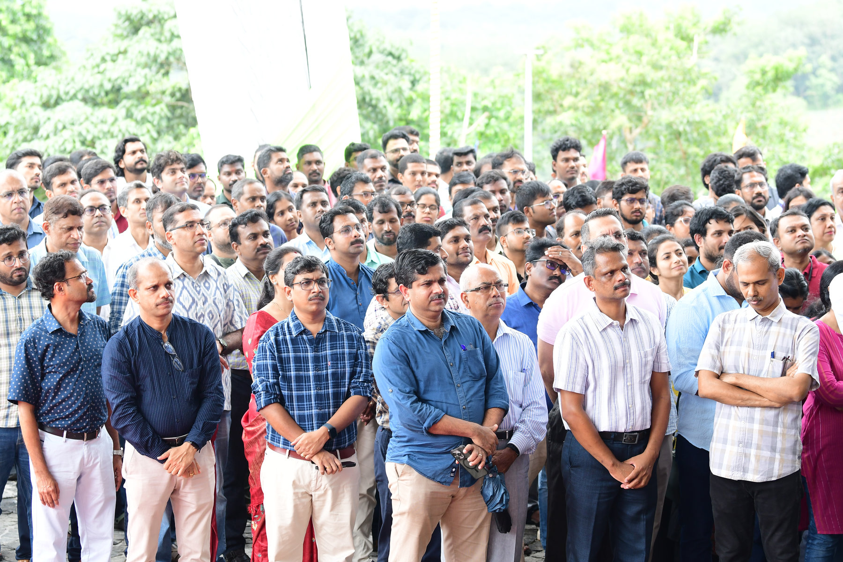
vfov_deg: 13.0
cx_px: 422
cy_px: 281
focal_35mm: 105
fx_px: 2459
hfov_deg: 19.5
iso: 500
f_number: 4
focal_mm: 70
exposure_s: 1/250
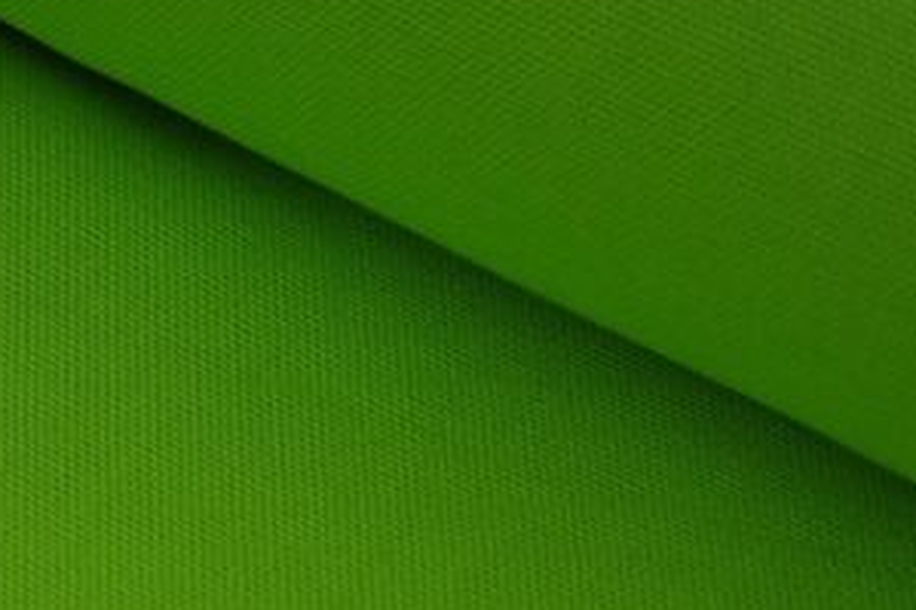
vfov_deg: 7.6
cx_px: 153
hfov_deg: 11.4
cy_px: 572
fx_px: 4586
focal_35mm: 180
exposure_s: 1/80
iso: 400
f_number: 5.3
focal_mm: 45
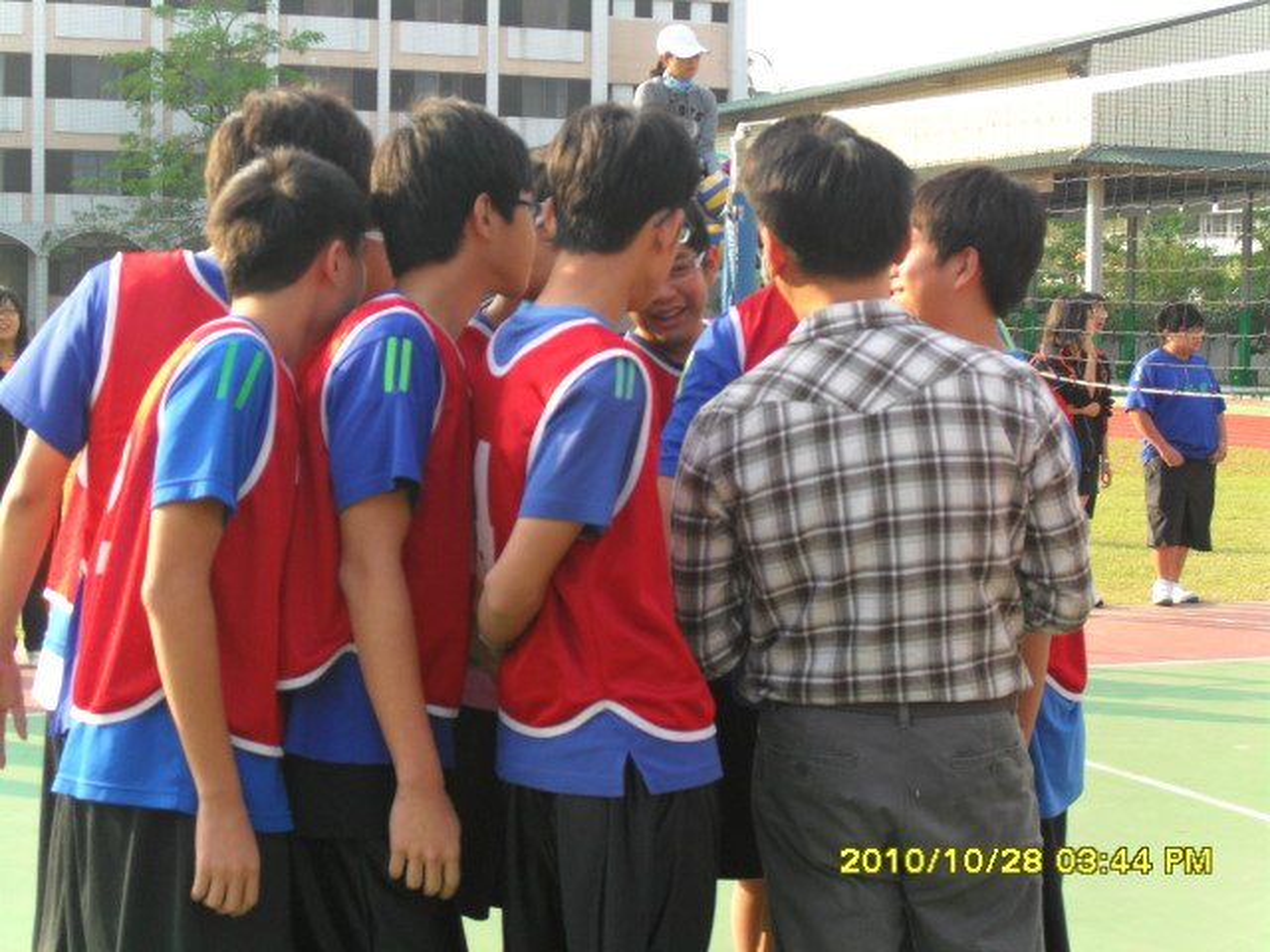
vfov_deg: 21.0
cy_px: 476
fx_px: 2568
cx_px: 635
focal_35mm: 70
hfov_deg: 27.8
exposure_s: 1/180
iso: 100
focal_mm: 12.3
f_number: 4
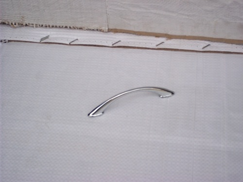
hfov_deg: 18.2
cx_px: 122
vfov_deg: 13.7
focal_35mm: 108
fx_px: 758
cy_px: 91
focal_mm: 19.5
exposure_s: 1/200
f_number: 5.6
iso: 80
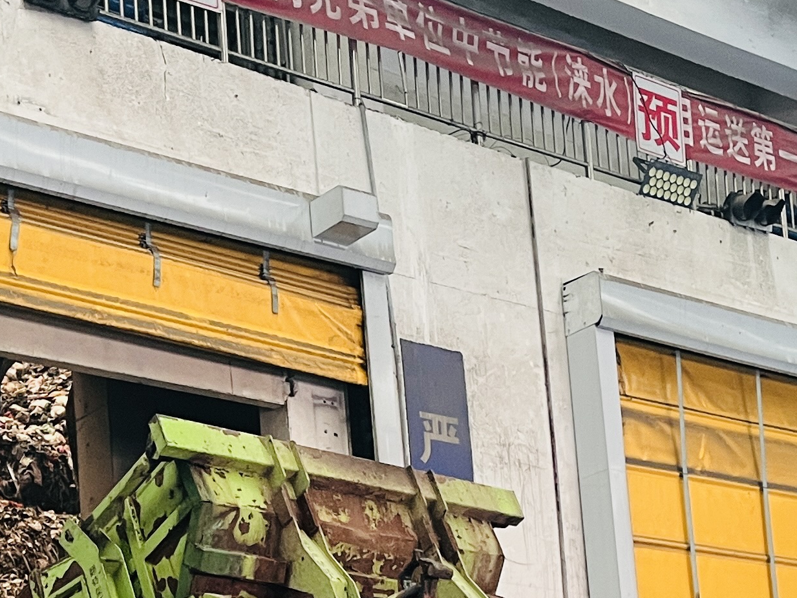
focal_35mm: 85
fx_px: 1957
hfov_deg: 23.0
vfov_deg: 16.4
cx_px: 303
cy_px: 784
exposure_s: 1/60
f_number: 1.6
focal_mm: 5.1
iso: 250
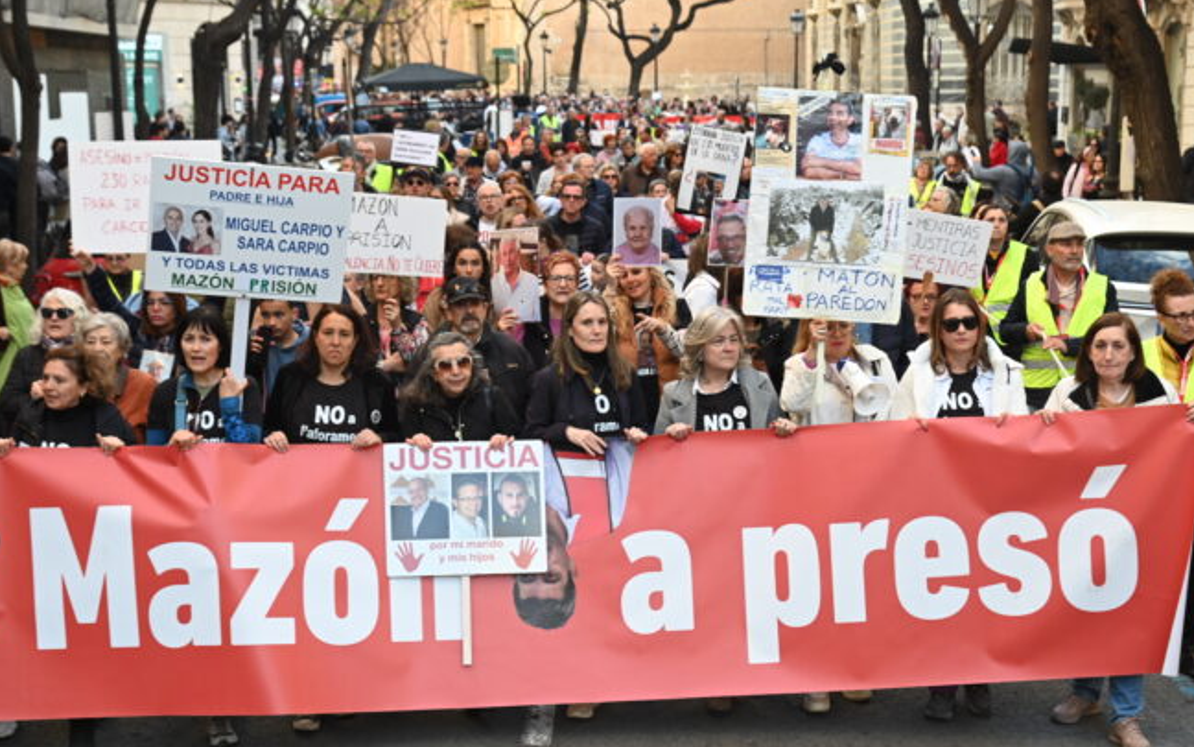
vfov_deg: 24.0
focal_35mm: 54
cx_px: 593
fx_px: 1757
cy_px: 400
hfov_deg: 37.5
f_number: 6.3
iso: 1250
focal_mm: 52
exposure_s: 1/200
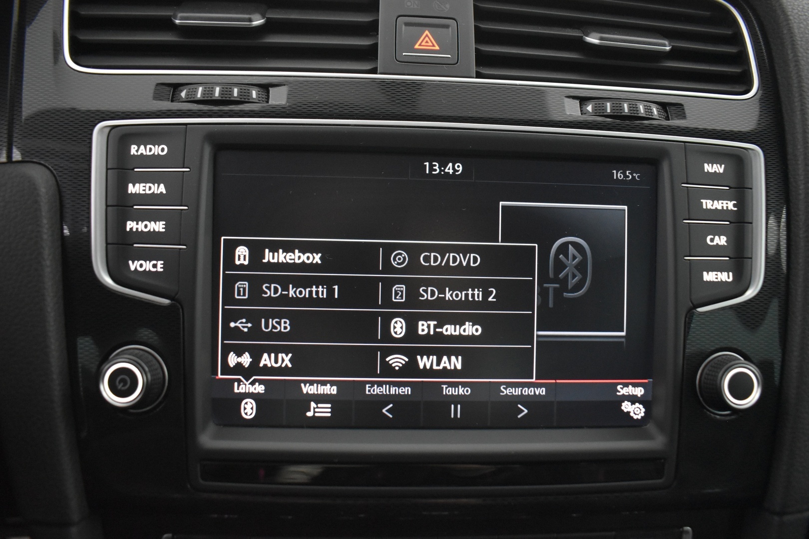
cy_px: 270
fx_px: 607
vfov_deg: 47.9
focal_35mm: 27
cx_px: 404
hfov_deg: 67.4
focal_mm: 18
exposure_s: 1/15
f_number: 3.5
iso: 3200
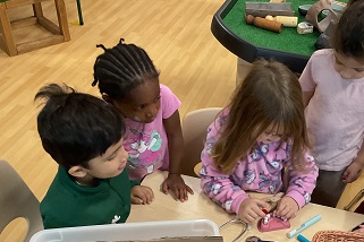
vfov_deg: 28.4
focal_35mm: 47
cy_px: 171
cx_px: 260
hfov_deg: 41.0
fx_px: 475
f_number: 1.8
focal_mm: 3
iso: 250
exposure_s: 1/40
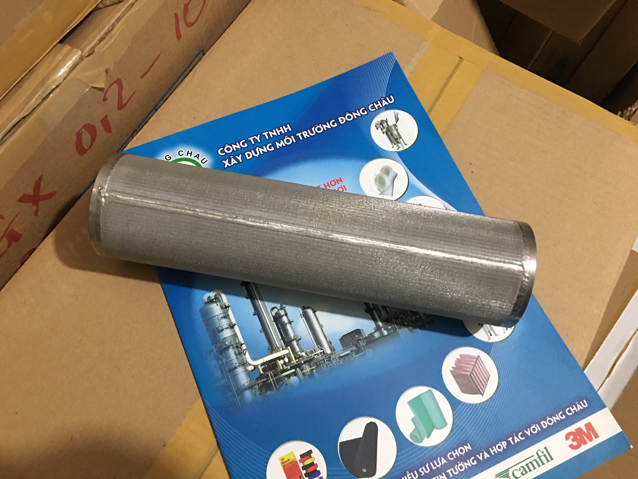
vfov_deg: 48.2
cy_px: 240
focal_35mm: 29
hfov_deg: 61.7
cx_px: 319
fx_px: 534
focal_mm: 4.15
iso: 125
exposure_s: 1/8
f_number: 2.2
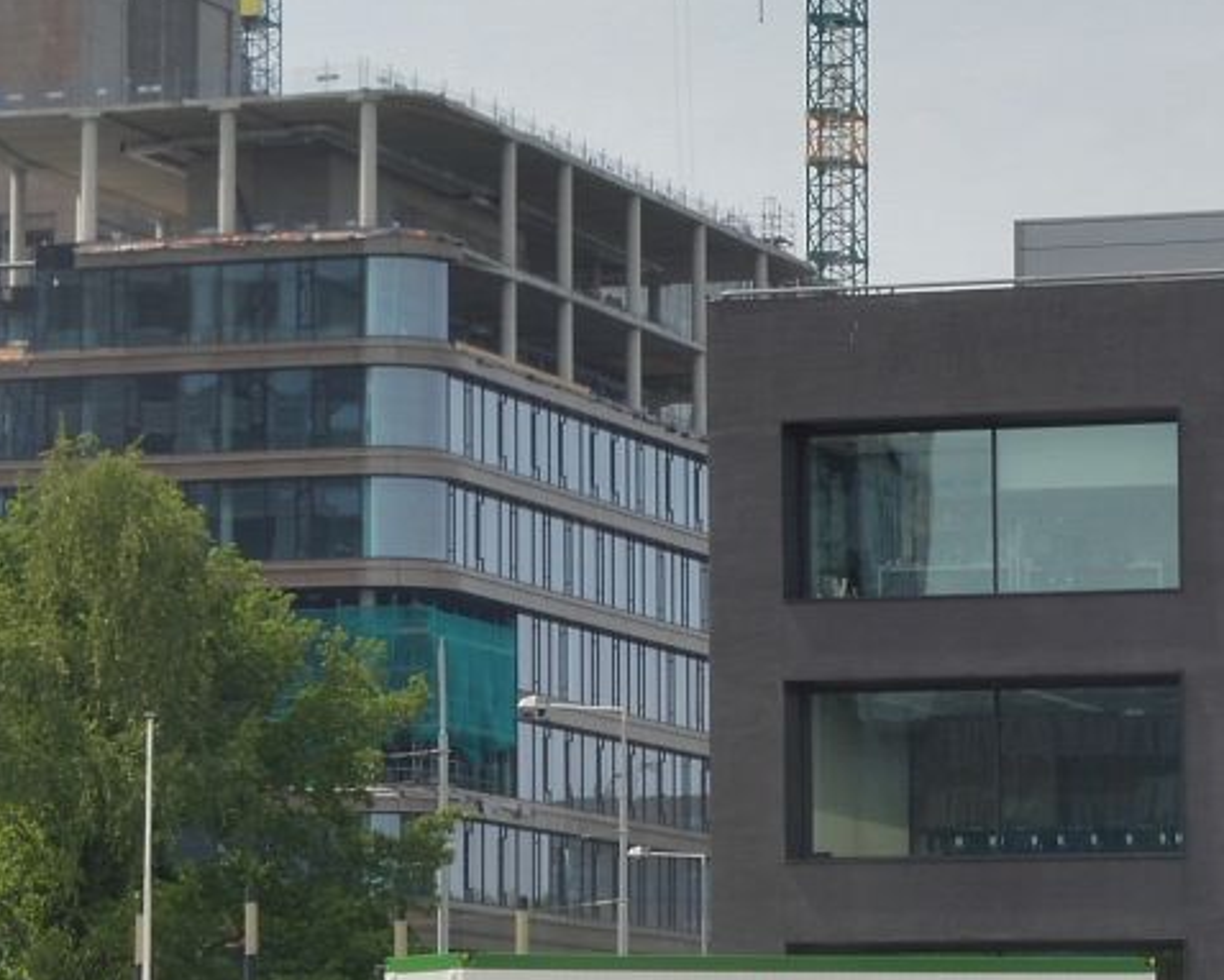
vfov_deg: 8.2
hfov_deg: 10.2
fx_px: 6815
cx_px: 264
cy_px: 148
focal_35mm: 188
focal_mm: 16.1
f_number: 7.1
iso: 100
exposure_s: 1/200
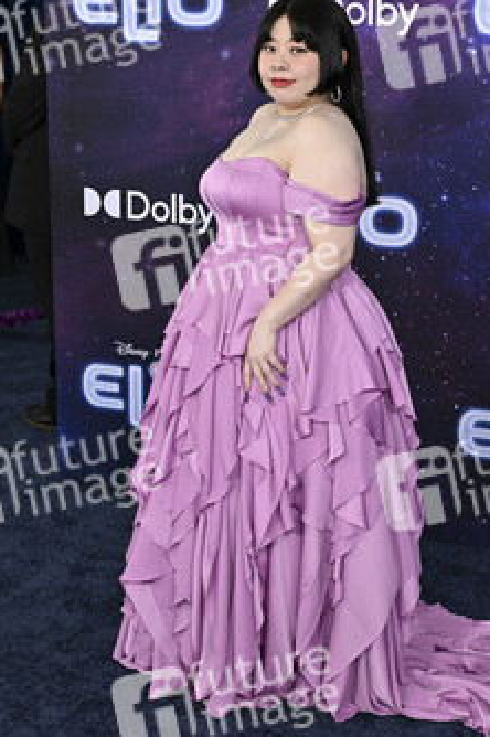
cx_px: 289
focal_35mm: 73
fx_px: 1493
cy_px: 368
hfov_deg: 18.6
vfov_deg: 27.7
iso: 1600
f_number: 5.6
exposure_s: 1/320
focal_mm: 61
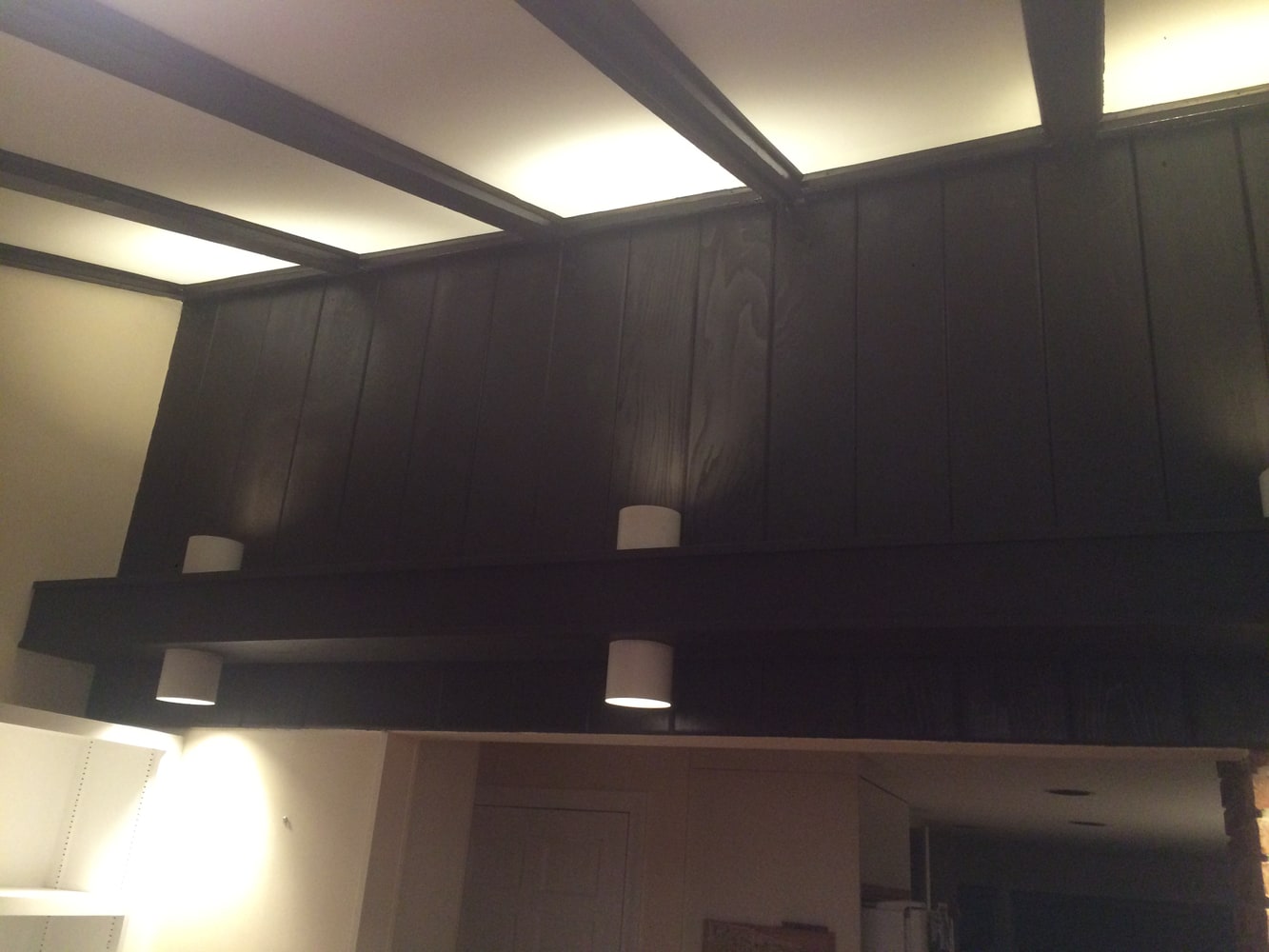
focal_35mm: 29
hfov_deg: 61.7
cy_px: 476
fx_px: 1063
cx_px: 634
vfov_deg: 48.2
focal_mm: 4.15
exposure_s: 1/30
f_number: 2.2
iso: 250
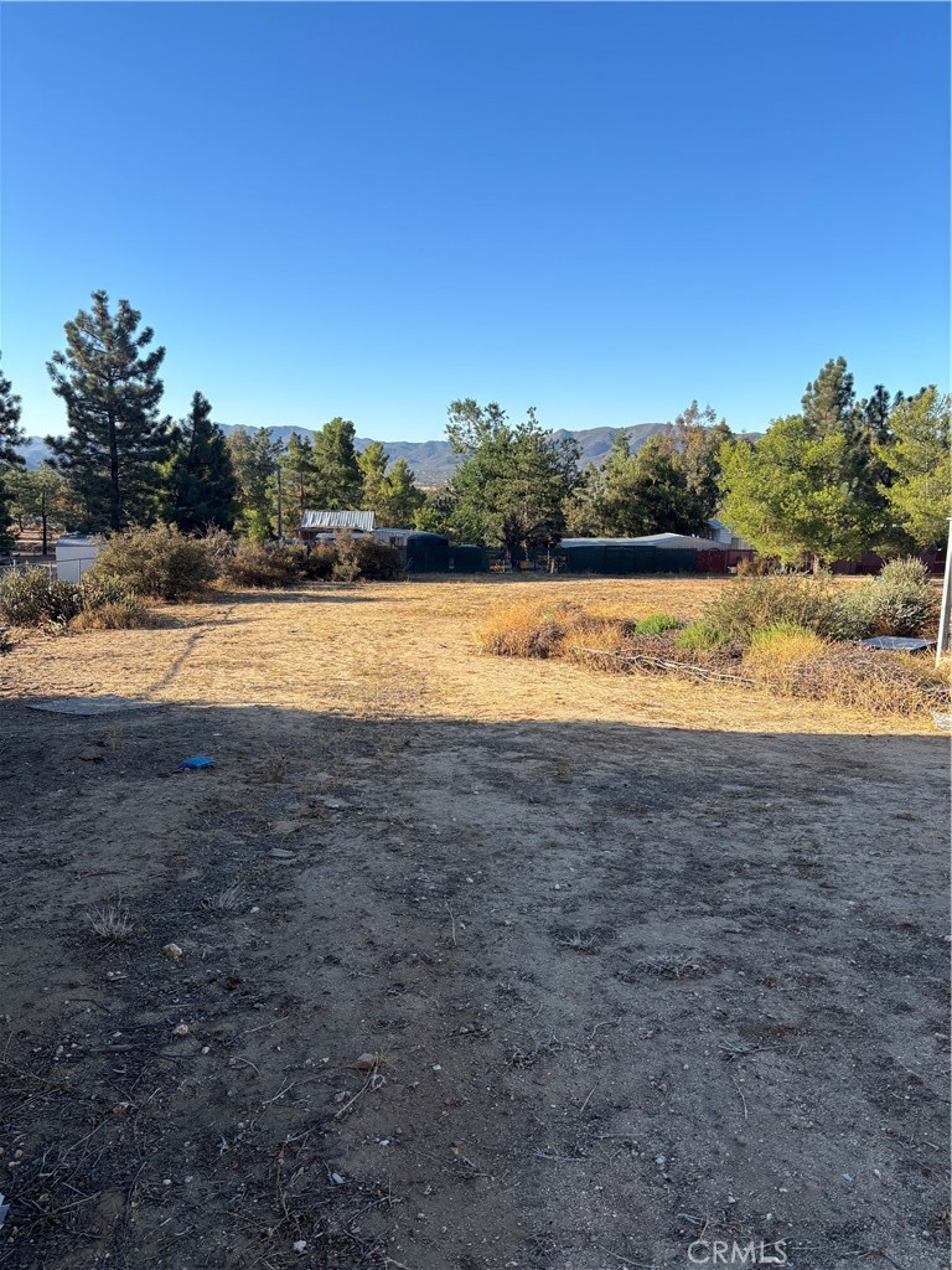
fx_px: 953
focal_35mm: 26
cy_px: 635
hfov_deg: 53.1
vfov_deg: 67.3
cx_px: 476
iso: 50
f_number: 1.6
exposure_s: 1/1695
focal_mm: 5.96
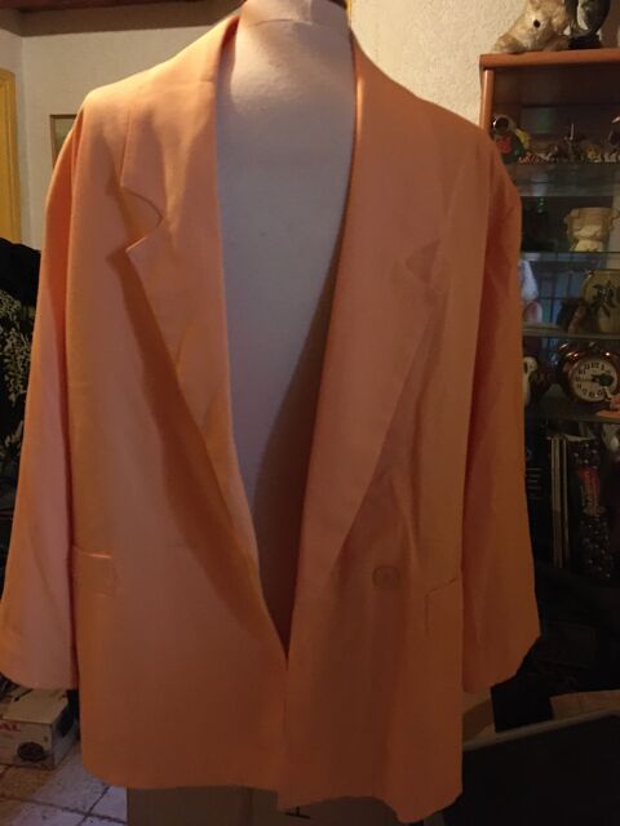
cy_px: 413
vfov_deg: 61.7
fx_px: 693
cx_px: 310
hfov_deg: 48.2
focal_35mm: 29
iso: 500
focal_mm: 4.15
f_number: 2.2
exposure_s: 1/17
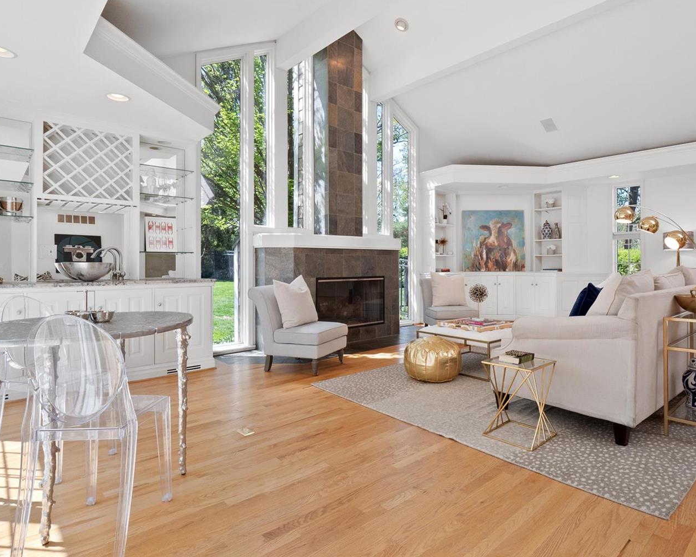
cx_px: 390
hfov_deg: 82.9
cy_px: 264
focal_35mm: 19
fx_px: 391
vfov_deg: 70.8
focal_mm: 8
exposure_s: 1/30
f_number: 8
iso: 400
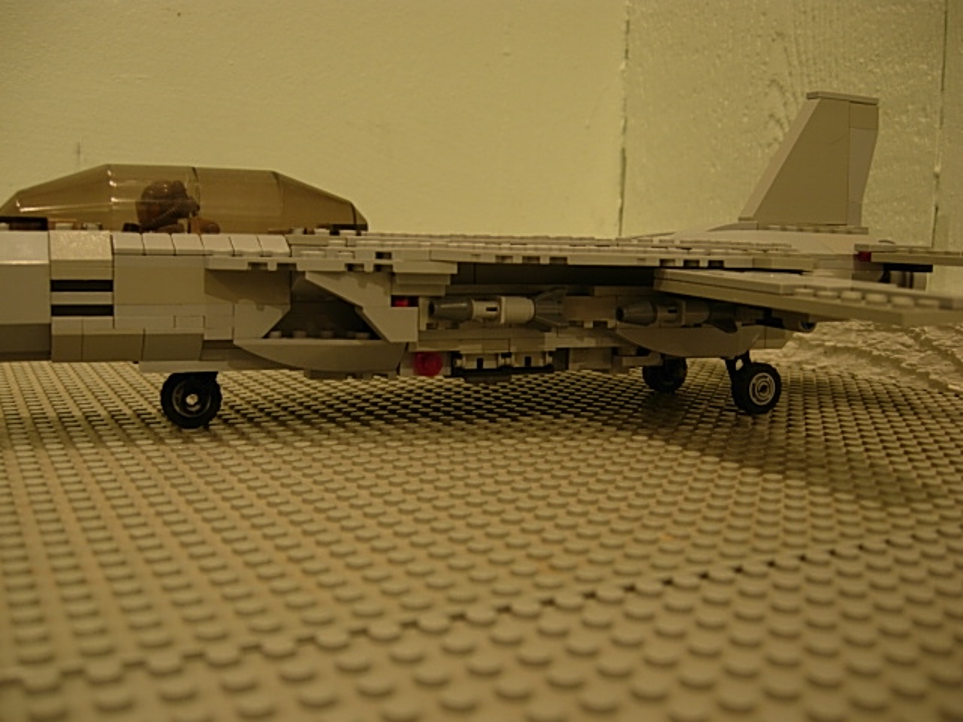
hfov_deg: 51.4
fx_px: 1002
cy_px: 361
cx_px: 482
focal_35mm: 36
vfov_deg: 39.7
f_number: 2.7
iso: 84
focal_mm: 7.5
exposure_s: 1/4
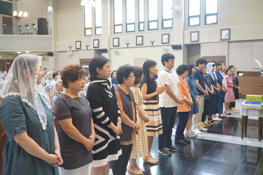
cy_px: 88
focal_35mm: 38
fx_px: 274
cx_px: 132
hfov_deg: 51.3
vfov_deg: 35.4
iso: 3200
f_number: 4.5
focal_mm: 25
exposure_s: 1/80
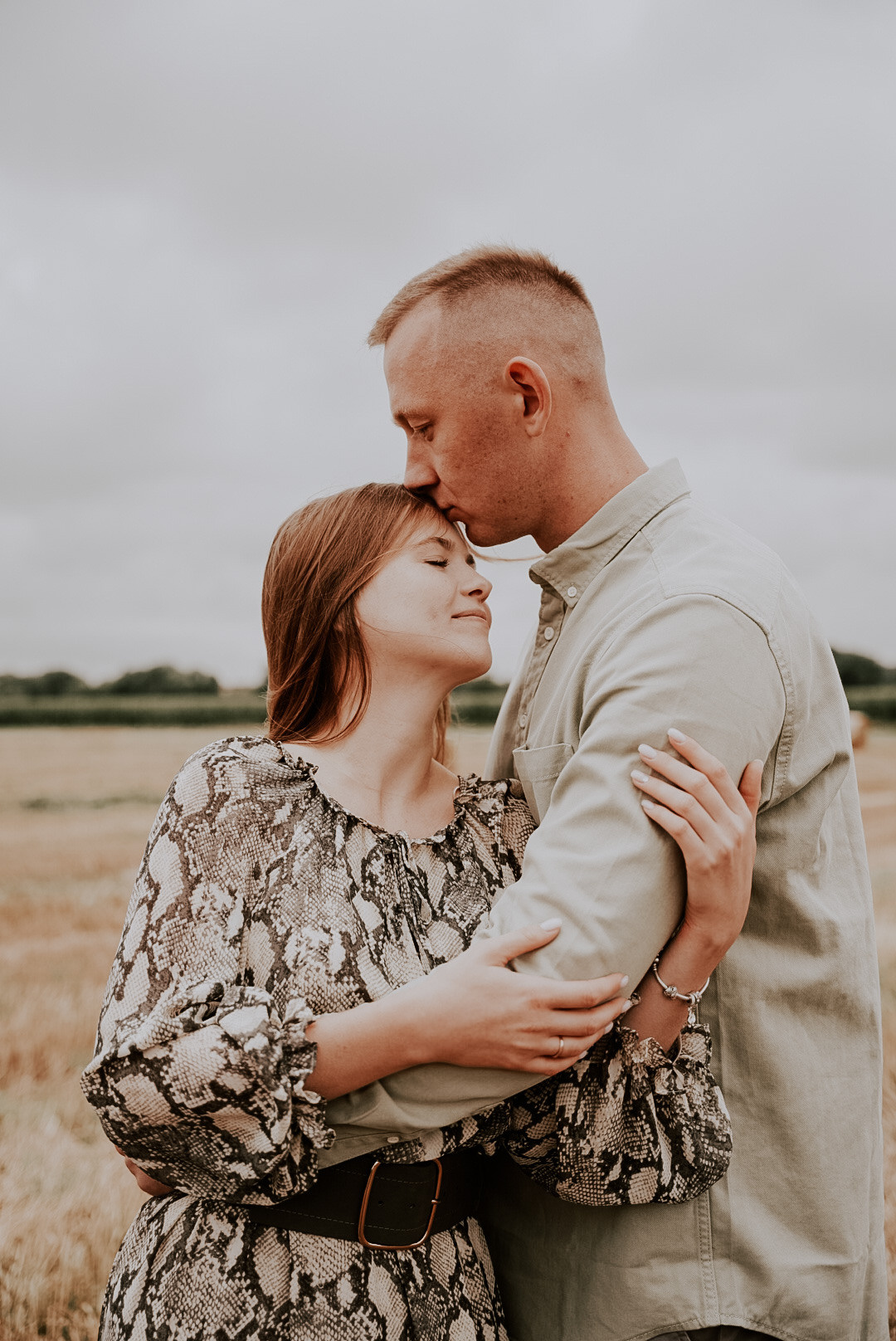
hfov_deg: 30.6
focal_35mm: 44
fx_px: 1636
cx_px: 448
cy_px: 670
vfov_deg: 44.6
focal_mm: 43.9
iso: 100
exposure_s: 1/400
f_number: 3.2
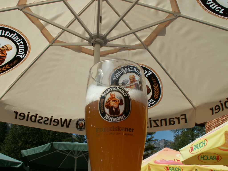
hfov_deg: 52.6
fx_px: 231
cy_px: 86
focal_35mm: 35
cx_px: 114
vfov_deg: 40.7
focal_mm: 5.86
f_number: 7.1
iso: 50
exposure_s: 1/250
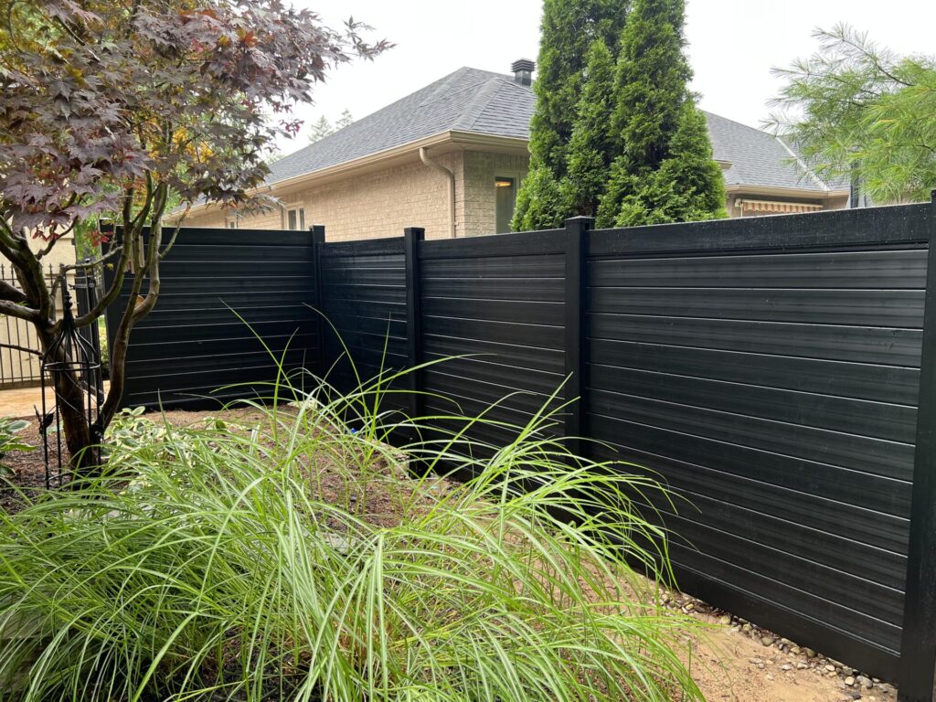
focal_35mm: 26
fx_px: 703
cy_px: 351
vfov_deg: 53.1
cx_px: 468
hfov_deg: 67.3
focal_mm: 5.7
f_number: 1.5
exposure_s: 1/140
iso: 64
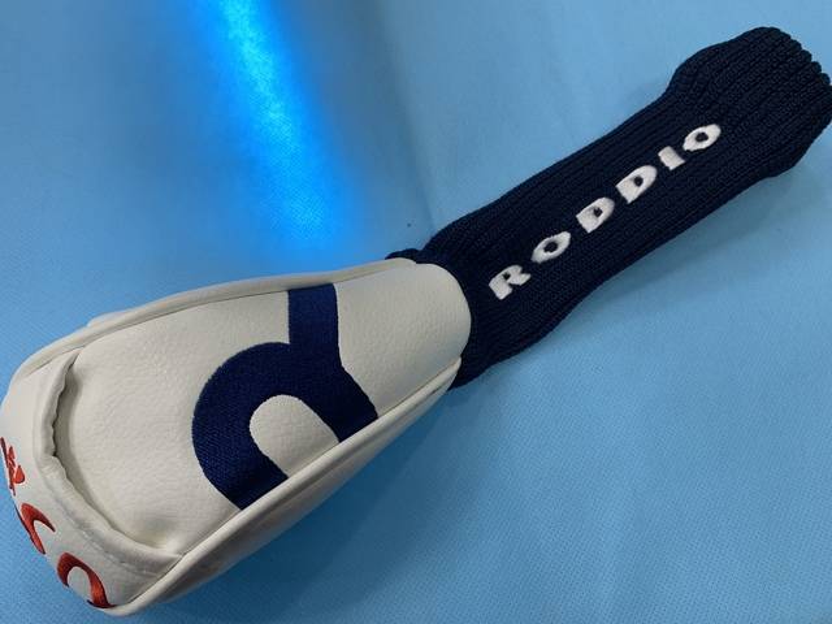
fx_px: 625
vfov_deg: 53.1
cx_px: 416
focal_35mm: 26
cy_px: 312
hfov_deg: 67.3
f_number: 1.8
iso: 64
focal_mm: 4.25
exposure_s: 1/120
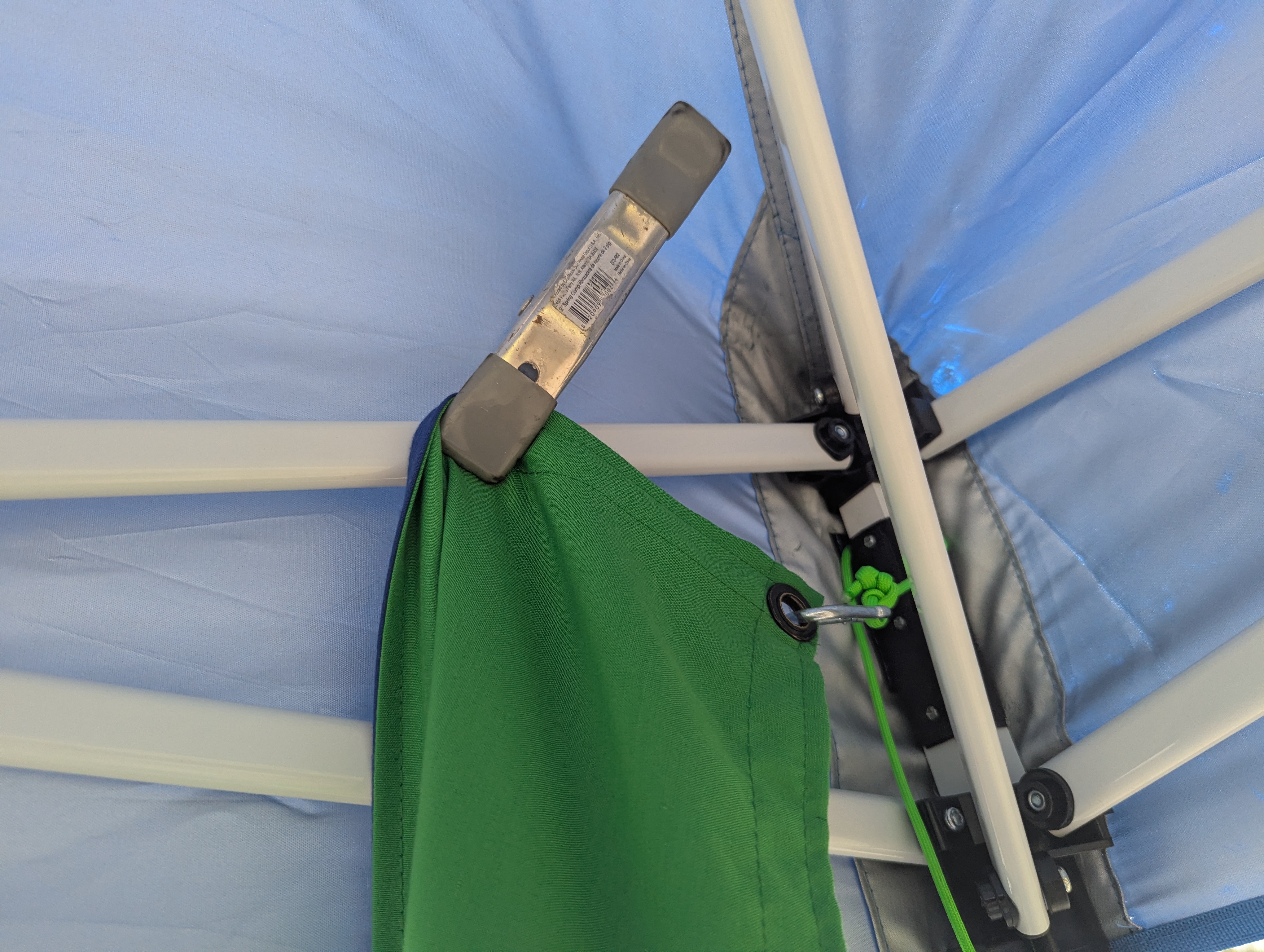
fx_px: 878
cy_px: 476
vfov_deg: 56.9
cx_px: 632
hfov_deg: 71.5
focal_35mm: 24
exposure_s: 1/943
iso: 520
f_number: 1.85
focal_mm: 6.81
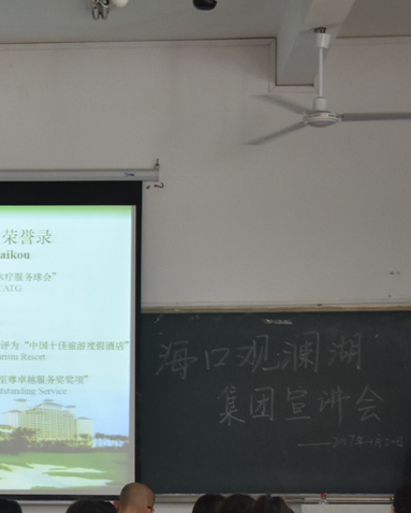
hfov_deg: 9.9
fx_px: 2346
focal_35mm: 154
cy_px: 396
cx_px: -14
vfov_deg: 12.4
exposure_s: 1/100
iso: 800
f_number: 5
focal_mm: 35
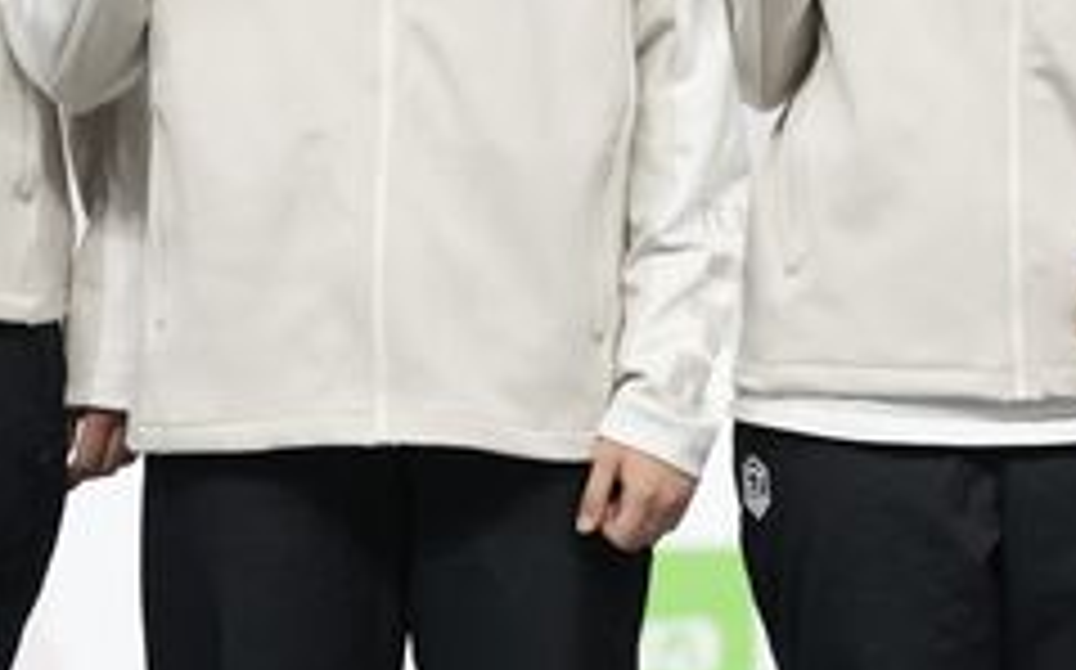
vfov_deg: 4.0
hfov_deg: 6.4
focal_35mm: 330
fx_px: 9670
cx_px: 693
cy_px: -148
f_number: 2.8
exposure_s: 1/800
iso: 3200
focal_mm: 129
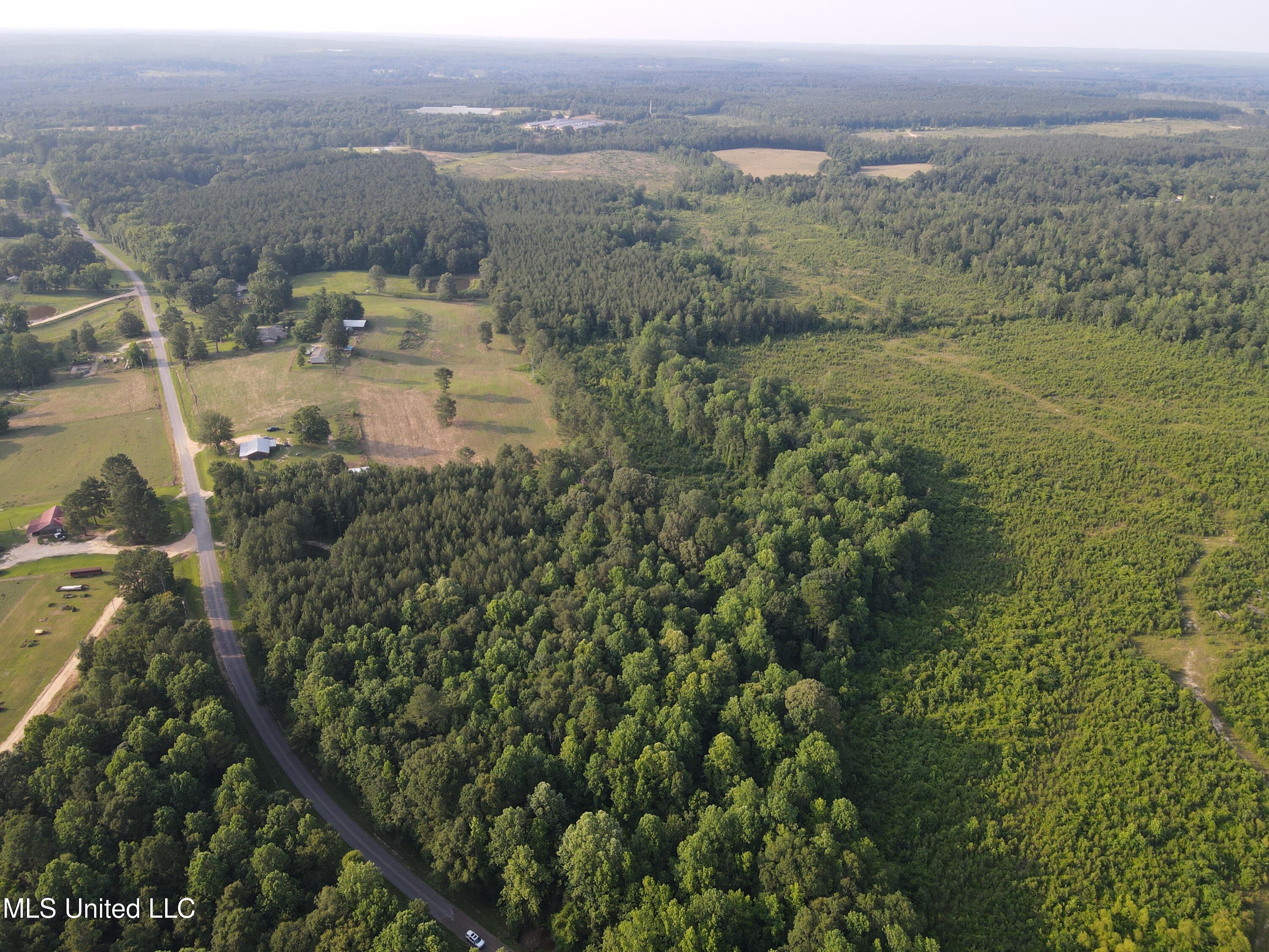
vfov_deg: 56.8
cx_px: 634
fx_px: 880
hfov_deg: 71.6
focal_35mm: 24
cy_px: 476
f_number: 2.8
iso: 100
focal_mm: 4.5
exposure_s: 1/180
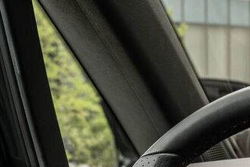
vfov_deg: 6.6
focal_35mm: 196
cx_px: 350
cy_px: 409
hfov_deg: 10.2
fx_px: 1361
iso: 800
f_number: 8
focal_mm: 34
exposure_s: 1/50
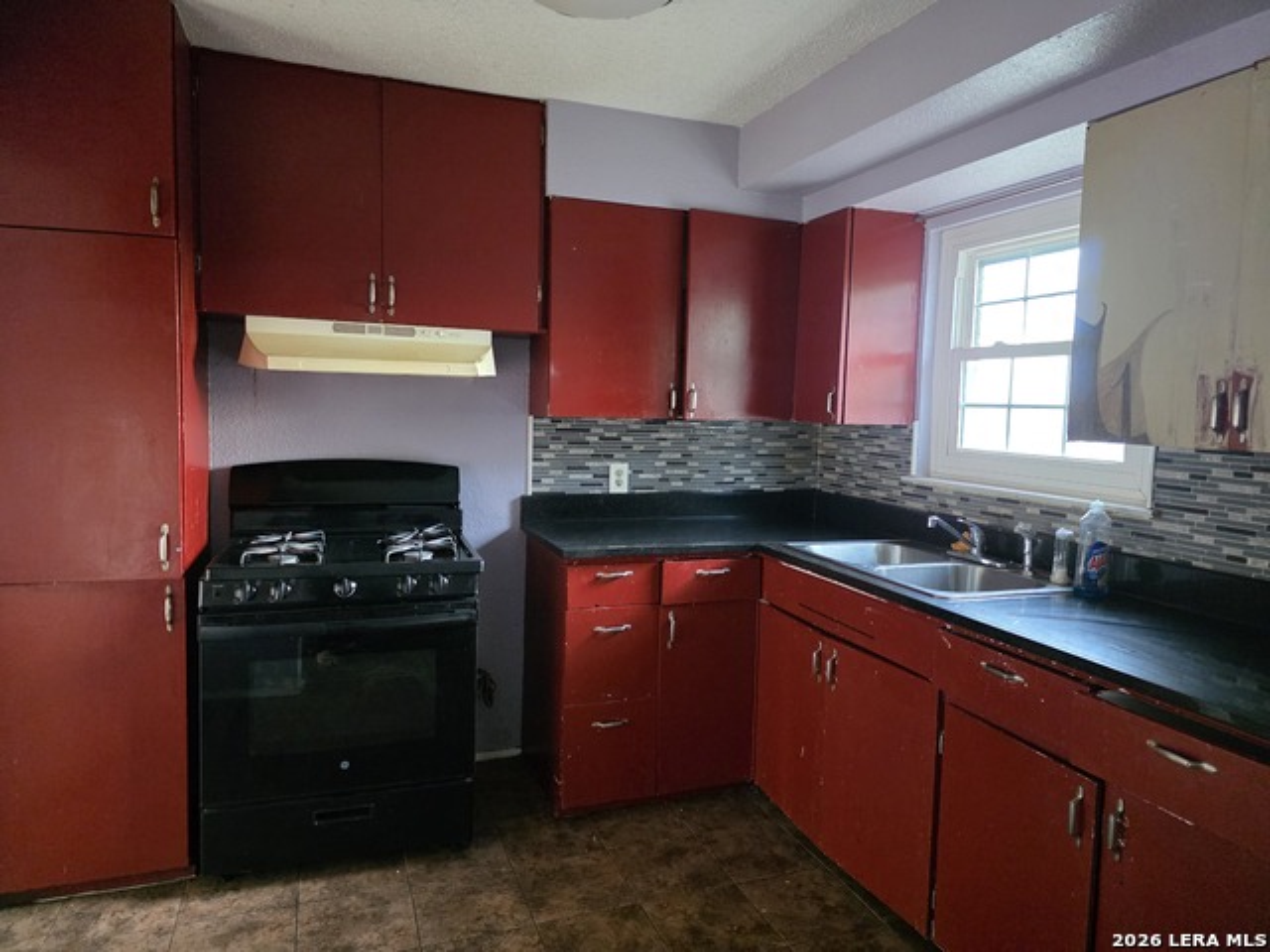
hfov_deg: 73.9
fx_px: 844
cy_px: 476
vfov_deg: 58.9
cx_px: 635
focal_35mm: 23
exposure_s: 1/120
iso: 2500
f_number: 1.7
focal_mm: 6.3
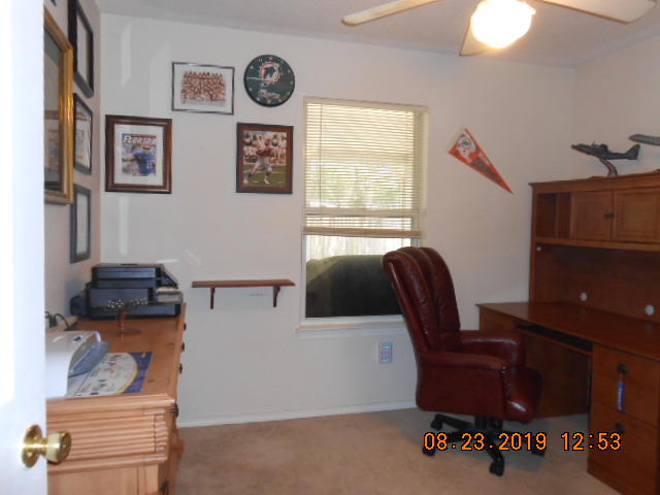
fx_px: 496
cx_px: 330
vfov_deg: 53.1
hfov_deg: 67.3
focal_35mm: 26
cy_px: 248
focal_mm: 4.6
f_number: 3.5
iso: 200
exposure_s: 1/25
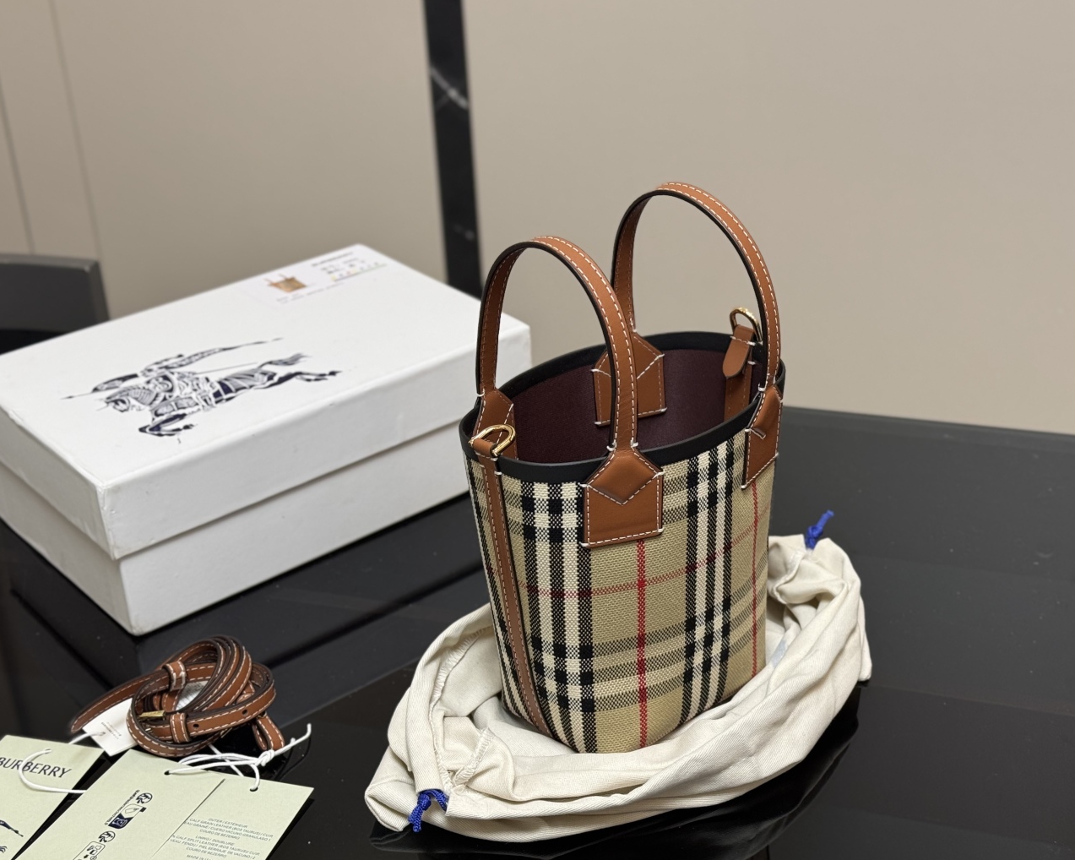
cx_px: 600
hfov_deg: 35.3
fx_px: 1686
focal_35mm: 53
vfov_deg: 28.6
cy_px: 428
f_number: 1.78
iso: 100
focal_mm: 6.76
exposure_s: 1/74
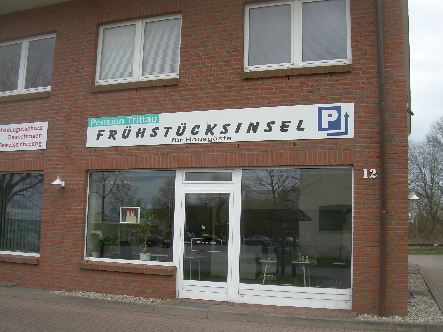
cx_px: 222
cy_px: 166
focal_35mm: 38
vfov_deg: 37.7
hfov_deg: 49.0
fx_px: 486
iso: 50
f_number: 4.6
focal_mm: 6.3
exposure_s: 1/193
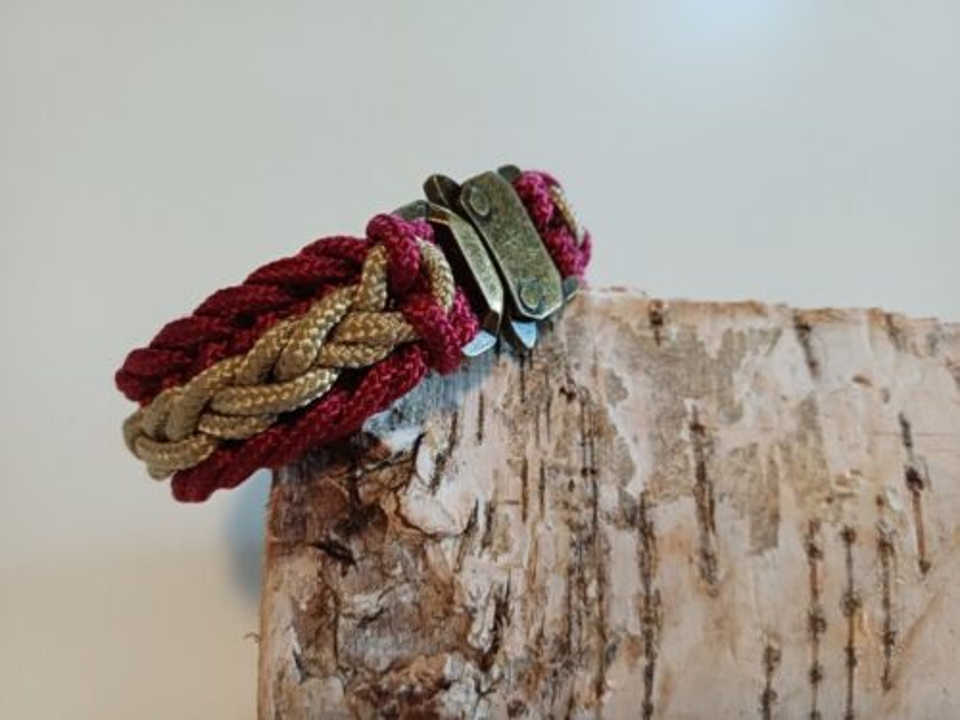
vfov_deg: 54.9
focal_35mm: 25
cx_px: 480
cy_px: 360
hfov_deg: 69.4
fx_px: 693
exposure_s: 1/25
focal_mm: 4.65
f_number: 1.8
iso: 400
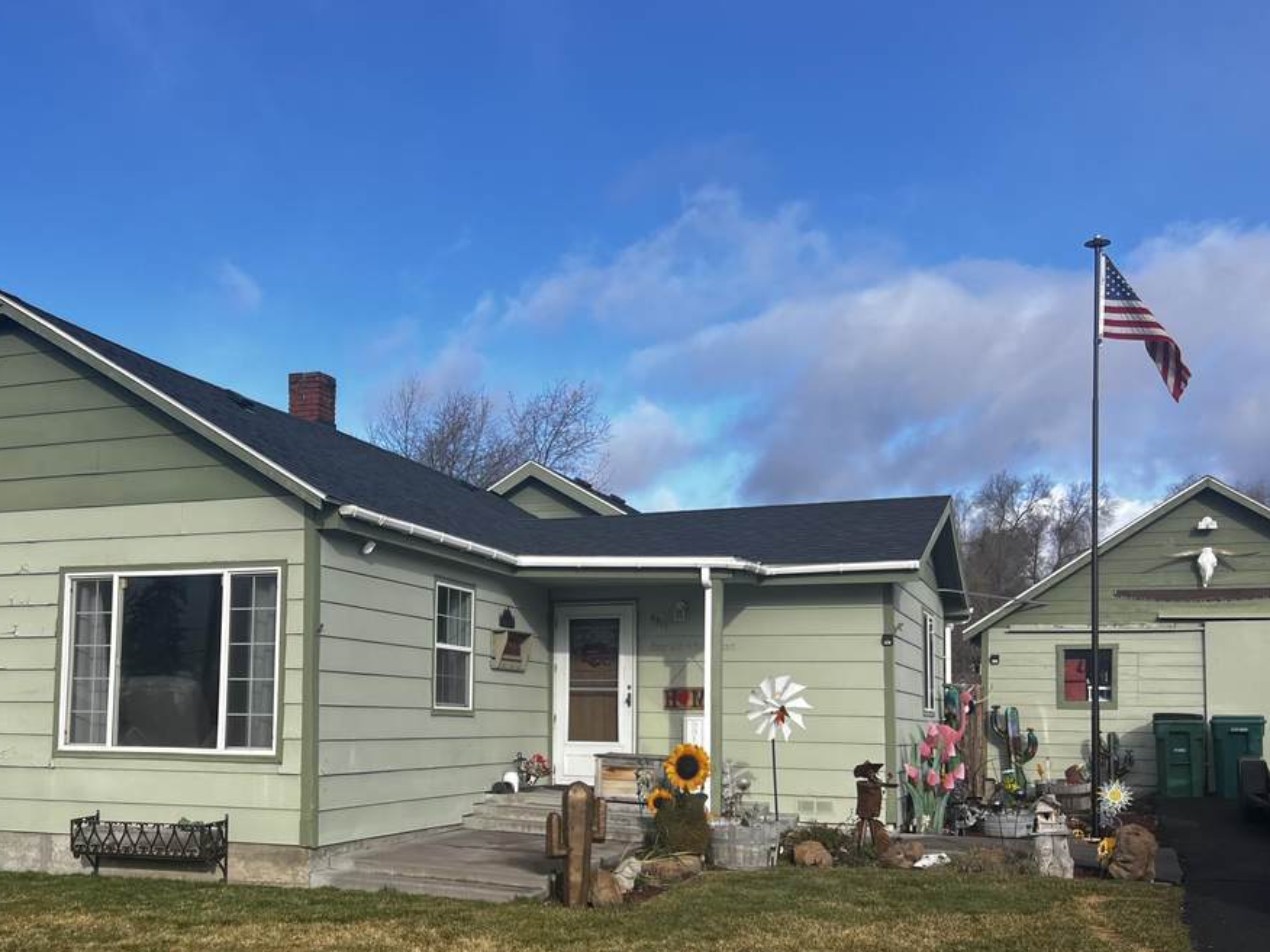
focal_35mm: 38
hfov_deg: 48.3
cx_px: 448
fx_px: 1394
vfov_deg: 37.3
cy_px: 646
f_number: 1.5
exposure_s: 1/2571
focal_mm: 5.7
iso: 50
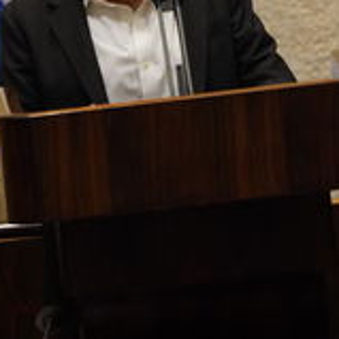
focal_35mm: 853
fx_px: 9451
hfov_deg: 2.1
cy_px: 56
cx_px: 128
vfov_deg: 2.1
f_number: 5.6
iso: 8000
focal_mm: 400
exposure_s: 1/200
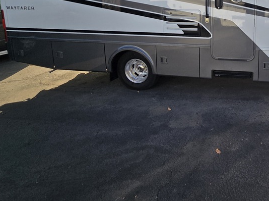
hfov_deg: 63.3
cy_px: 27
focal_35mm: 24
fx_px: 186
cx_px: 227
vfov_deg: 51.3
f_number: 2.2
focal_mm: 2.2
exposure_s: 1/2000
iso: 64
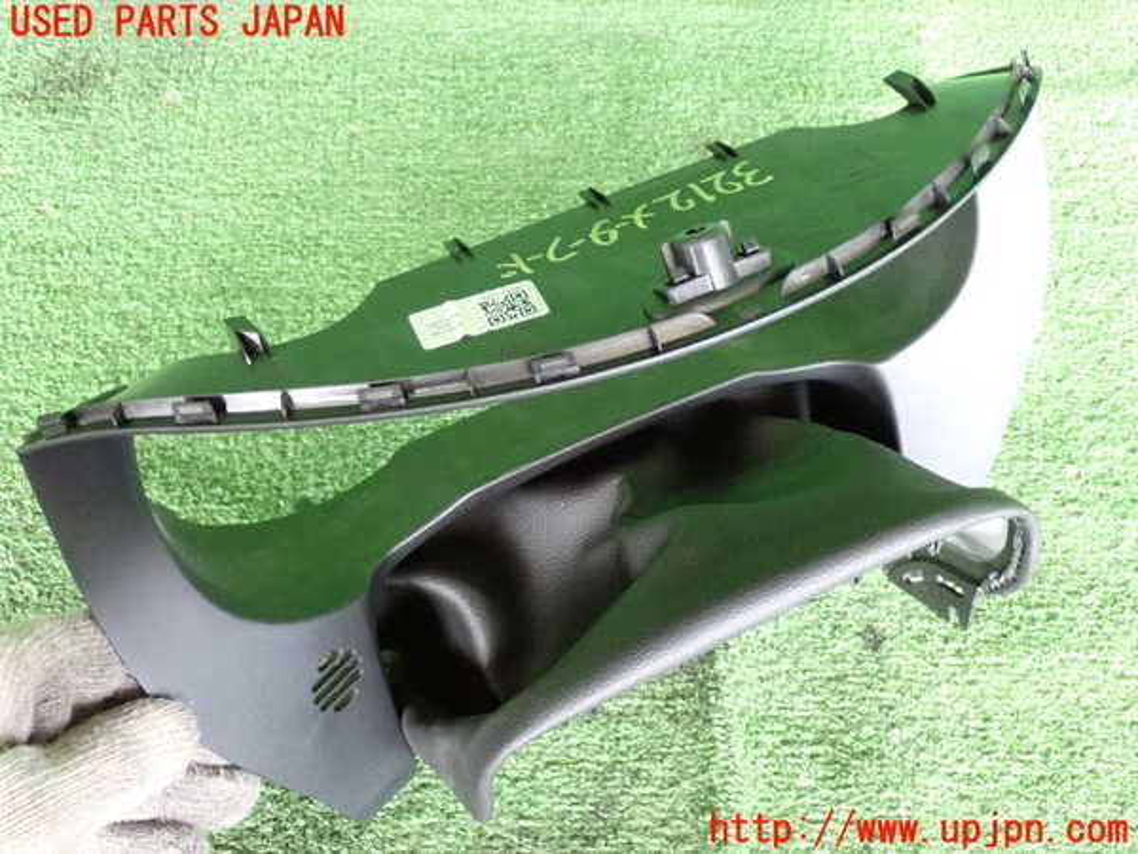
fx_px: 1545
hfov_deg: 40.4
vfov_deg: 30.9
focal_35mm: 47
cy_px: 427
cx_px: 569
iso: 1600
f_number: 3.1
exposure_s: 1/125
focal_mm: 8.4
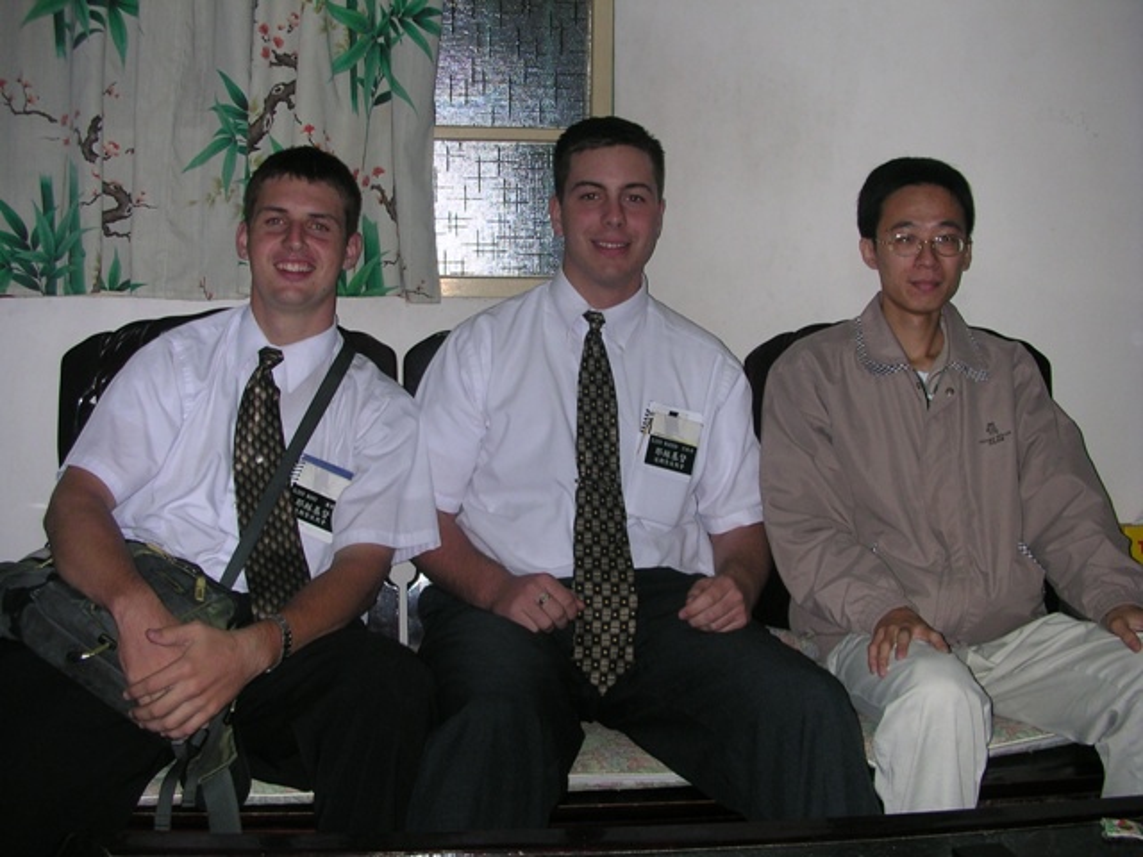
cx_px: 572
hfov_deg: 50.1
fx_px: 1222
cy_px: 428
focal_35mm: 37
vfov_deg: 38.7
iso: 100
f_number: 2.7
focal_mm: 5.6
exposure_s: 1/60
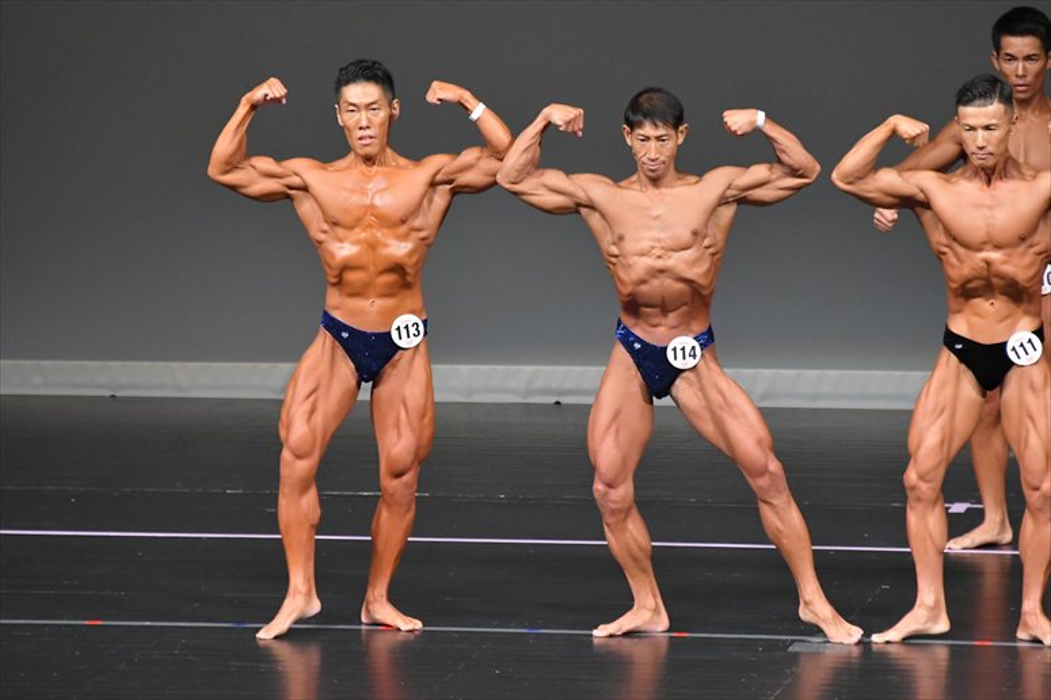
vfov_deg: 4.0
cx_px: 526
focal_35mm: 345
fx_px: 10067
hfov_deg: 6.0
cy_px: 350
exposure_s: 1/400
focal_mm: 230
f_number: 5.6
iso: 5000
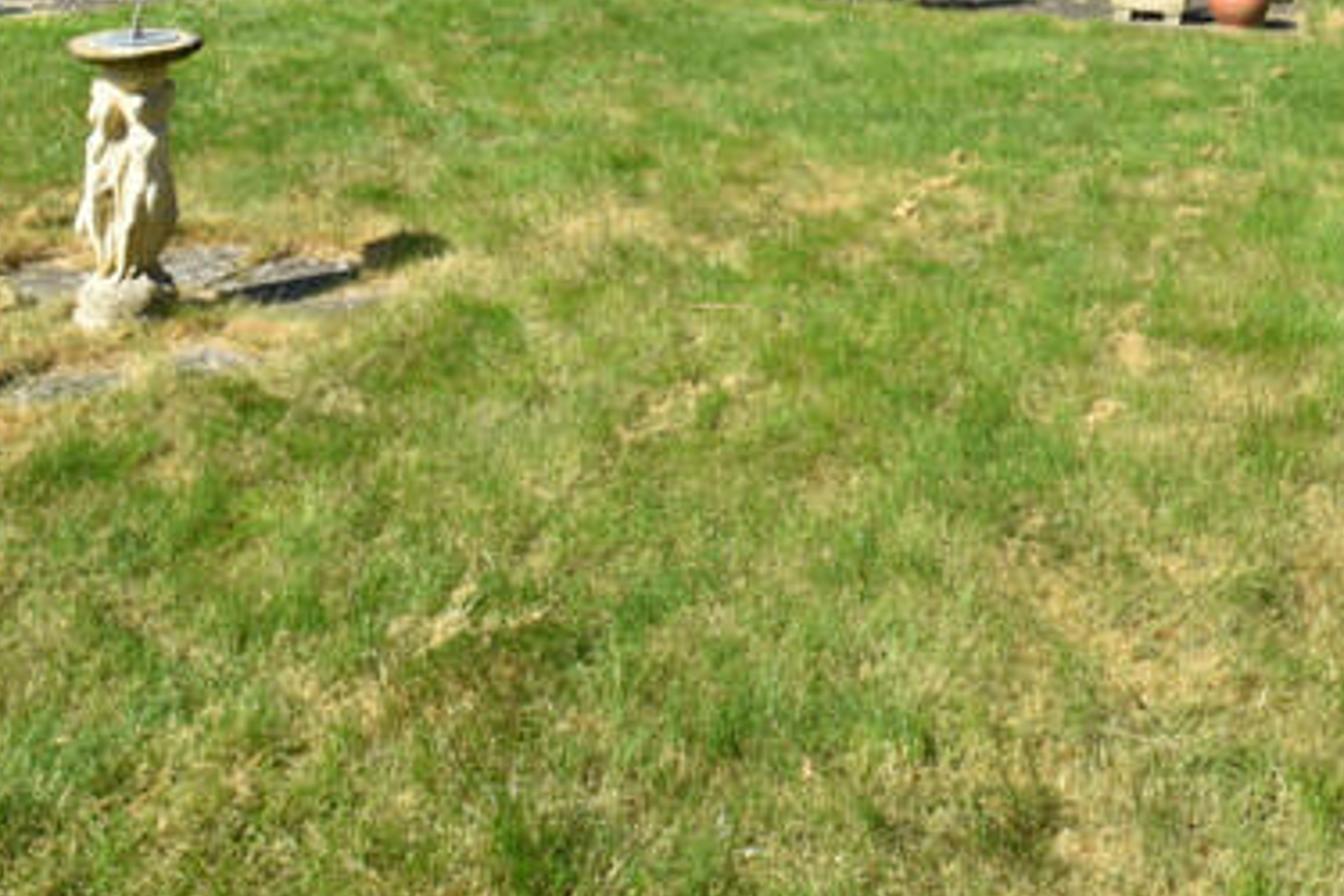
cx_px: 921
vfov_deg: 26.9
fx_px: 1531
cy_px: -303
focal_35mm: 41
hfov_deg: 46.5
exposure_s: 1/250
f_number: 8
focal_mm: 10
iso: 125
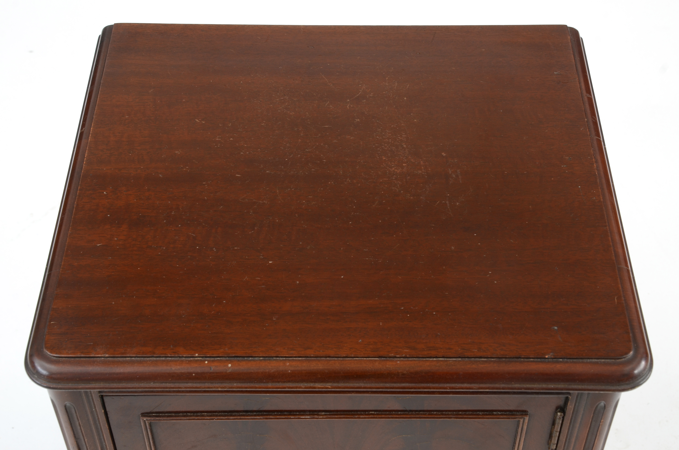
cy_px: 225
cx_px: 340
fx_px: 1129
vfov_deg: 22.5
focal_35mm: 60
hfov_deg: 33.5
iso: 200
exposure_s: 1/125
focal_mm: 40
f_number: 9
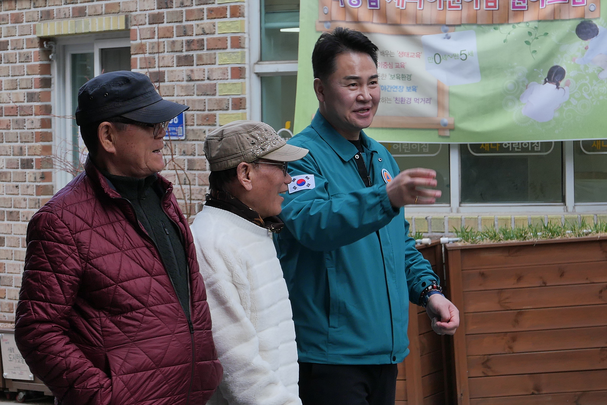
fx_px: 2529
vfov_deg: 9.2
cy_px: 202
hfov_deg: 13.7
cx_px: 304
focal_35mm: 150
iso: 200
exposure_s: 1/125
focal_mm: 34
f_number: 5.6
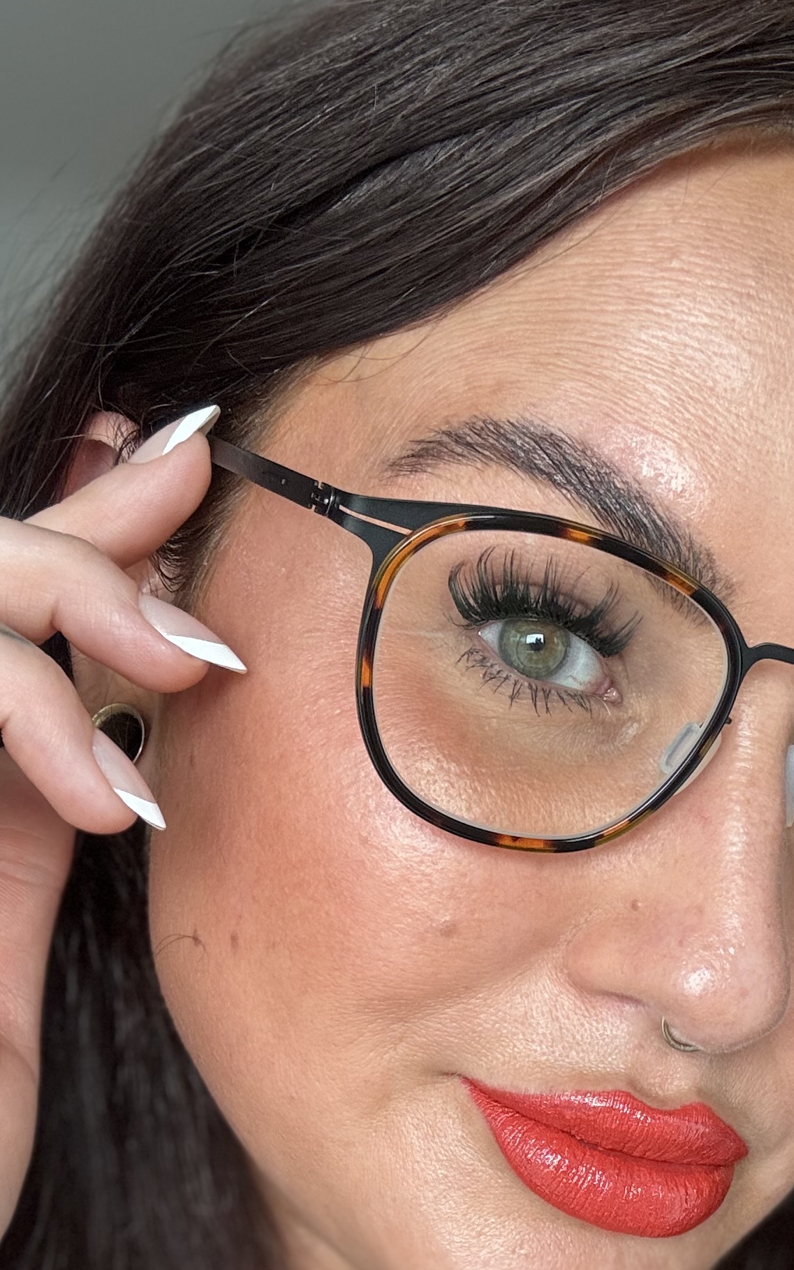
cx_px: 618
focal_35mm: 54
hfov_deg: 23.7
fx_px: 1869
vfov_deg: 36.1
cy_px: 1037
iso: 80
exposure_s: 1/121
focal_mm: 2.69
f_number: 1.9
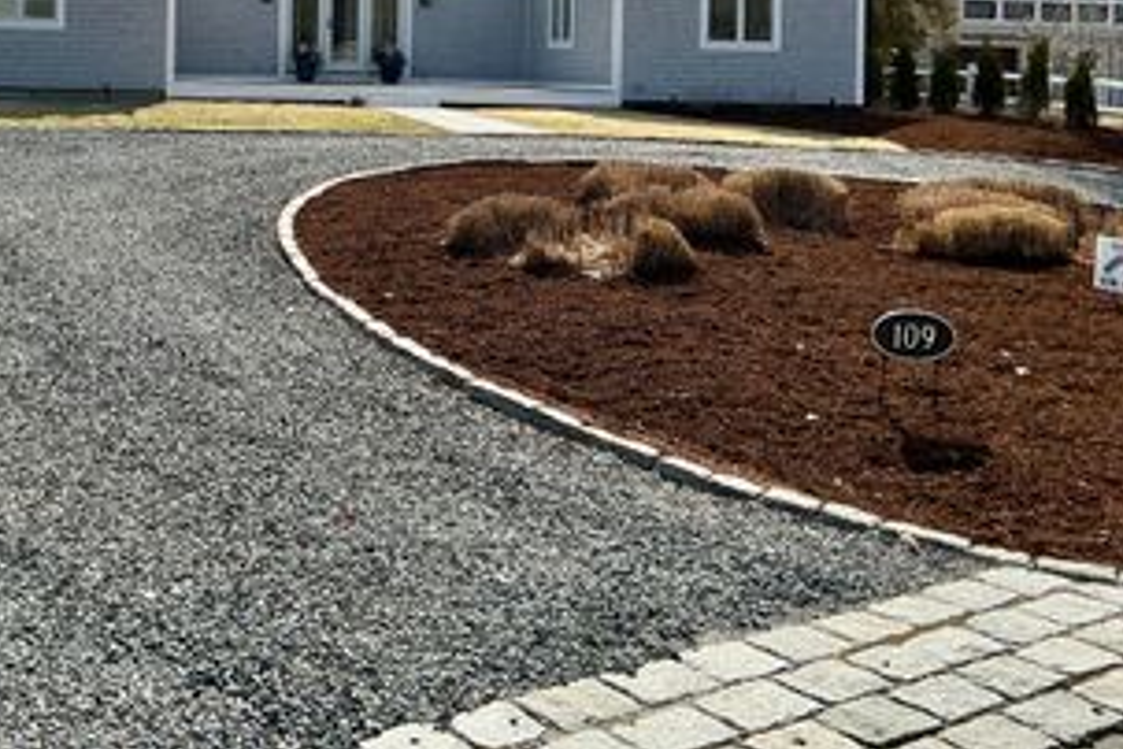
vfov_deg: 27.0
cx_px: 274
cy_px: 61
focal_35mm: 48
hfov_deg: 39.9
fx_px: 1497
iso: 25
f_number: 1.8
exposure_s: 1/2427
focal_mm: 3
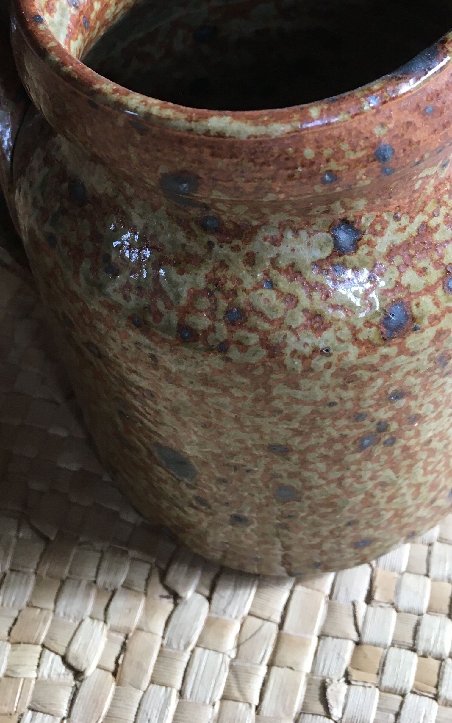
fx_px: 1005
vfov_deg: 38.1
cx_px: 224
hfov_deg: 25.3
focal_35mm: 51
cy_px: 142
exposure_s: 1/33
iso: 40
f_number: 2.2
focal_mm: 4.15
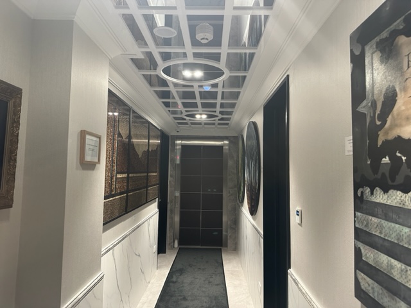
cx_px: 206
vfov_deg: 56.8
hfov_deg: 71.6
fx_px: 285
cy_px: 154
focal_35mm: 24
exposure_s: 1/50
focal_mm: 6.86
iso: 400
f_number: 1.78
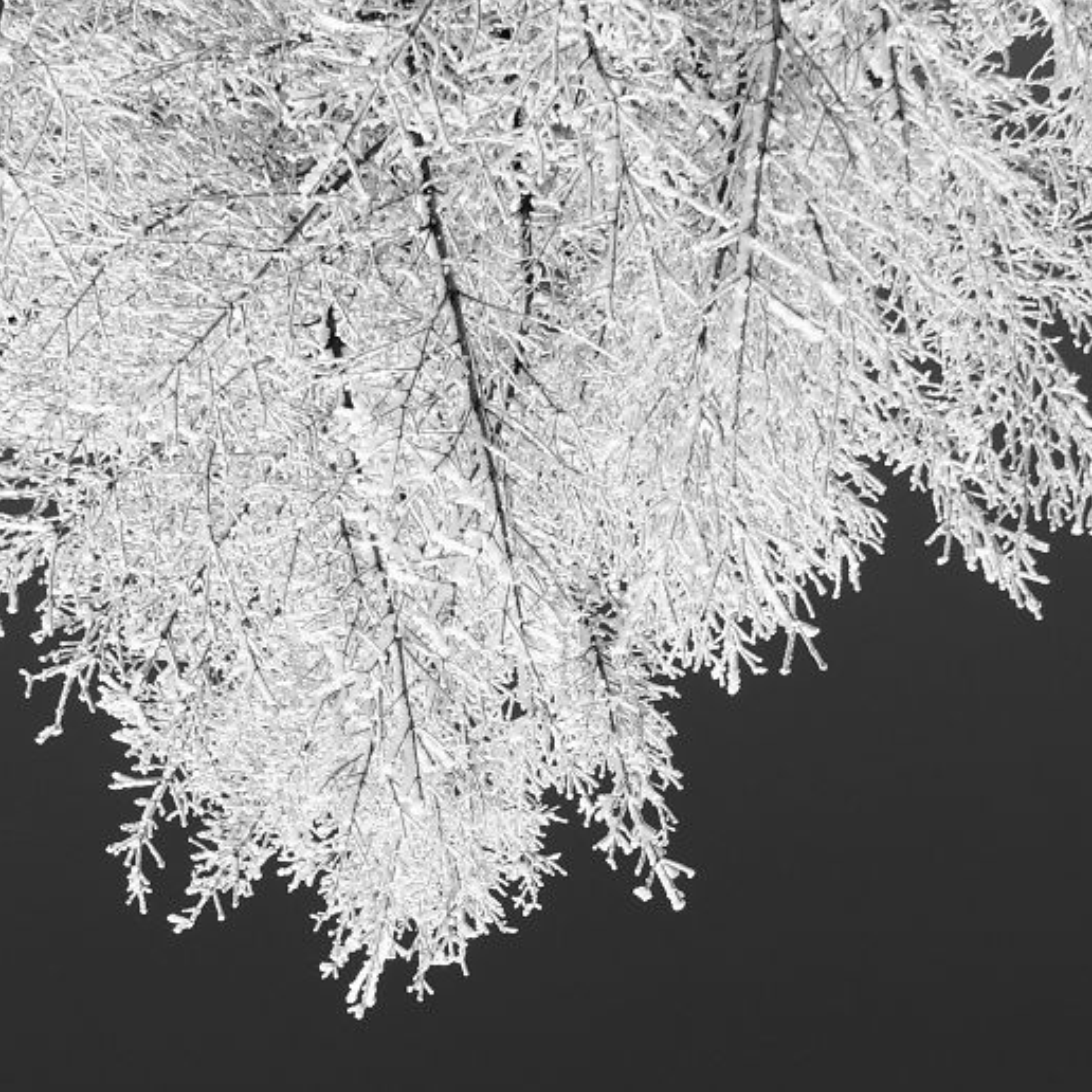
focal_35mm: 65
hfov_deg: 26.4
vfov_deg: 26.1
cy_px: 849
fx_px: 2320
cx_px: 421
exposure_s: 1/320
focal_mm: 20
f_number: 8
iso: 100
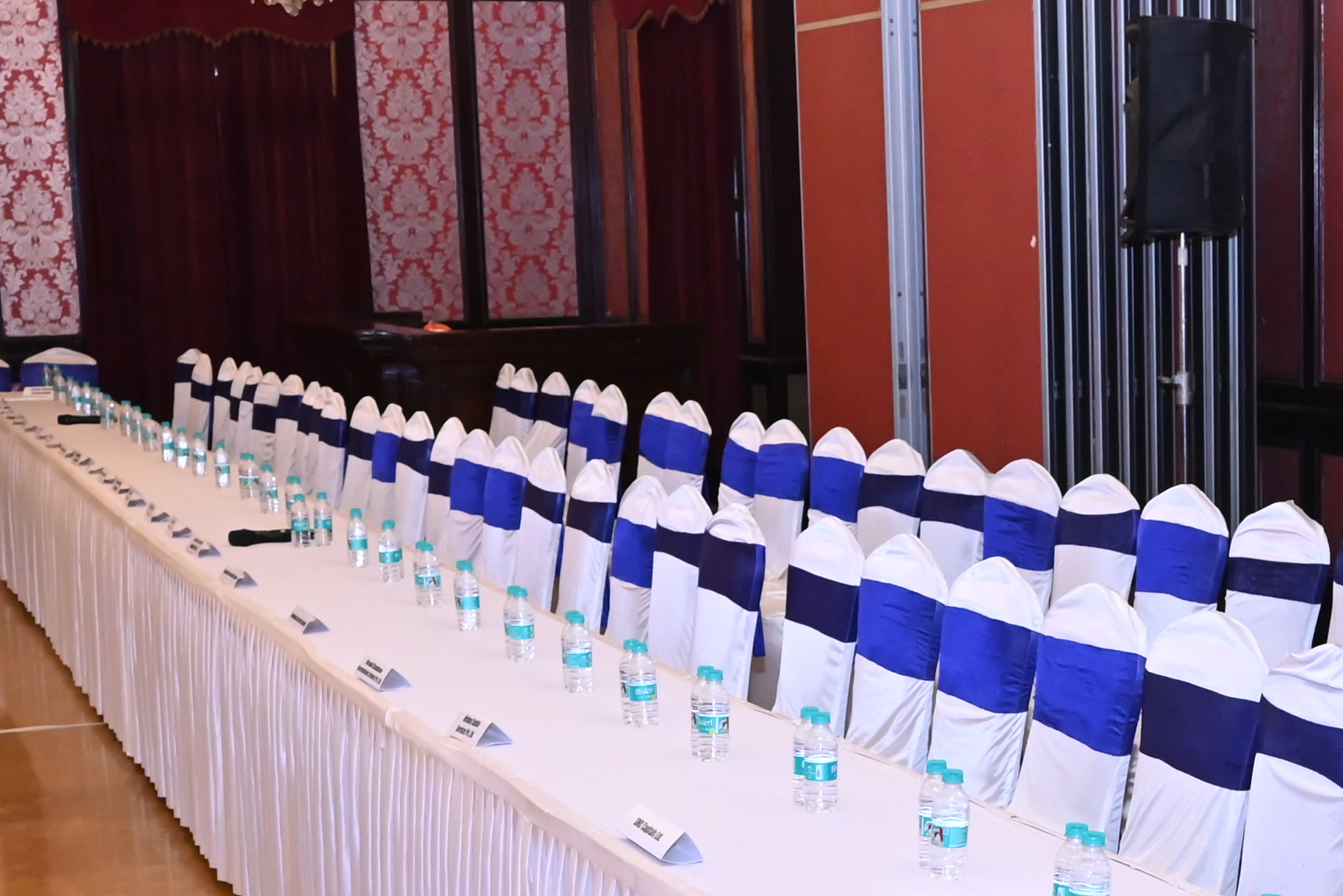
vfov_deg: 17.1
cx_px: 1018
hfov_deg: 25.3
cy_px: 720
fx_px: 2948
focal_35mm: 79
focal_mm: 24
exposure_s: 1/125
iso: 2500
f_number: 5.6
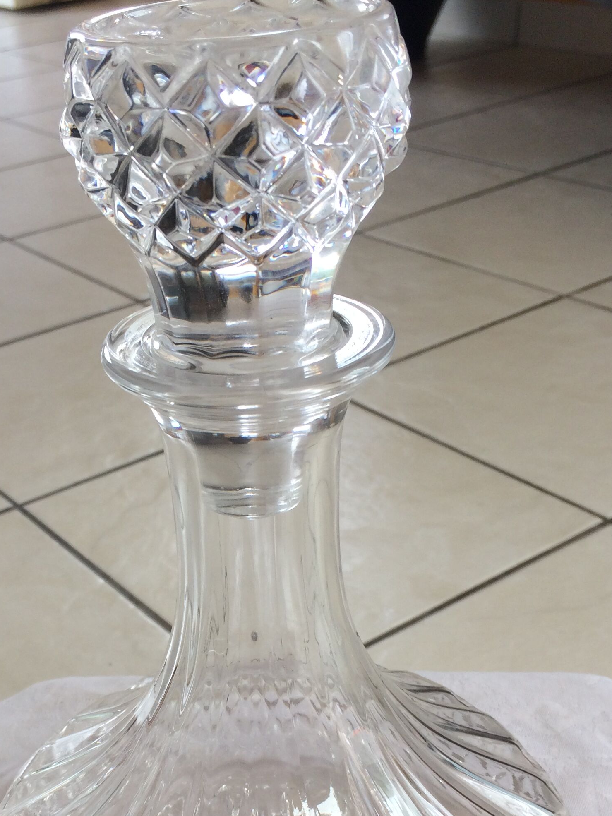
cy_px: 615
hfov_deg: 30.0
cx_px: 184
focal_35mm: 48
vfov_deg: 38.6
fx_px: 1131
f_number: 2.2
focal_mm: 4.15
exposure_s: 1/100
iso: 40
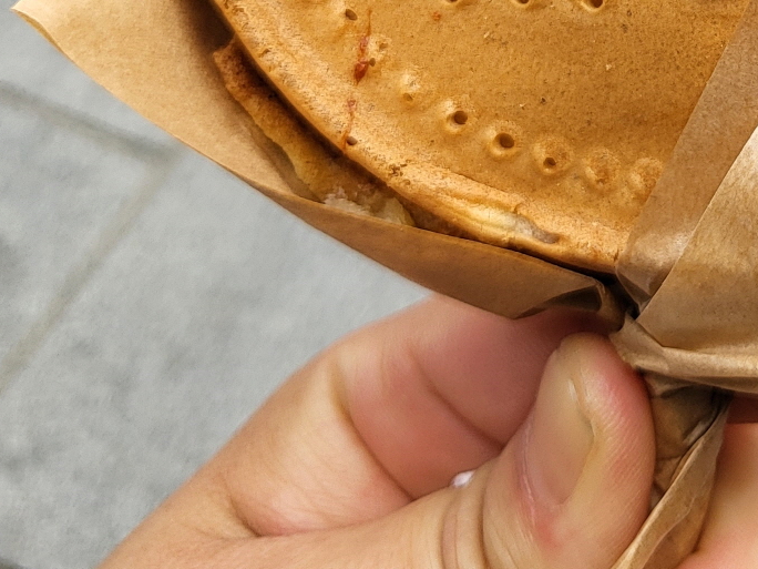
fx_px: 1664
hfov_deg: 24.2
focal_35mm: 76
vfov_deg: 17.6
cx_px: 809
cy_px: -251
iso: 50
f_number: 1.8
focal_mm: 4.25
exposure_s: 1/545
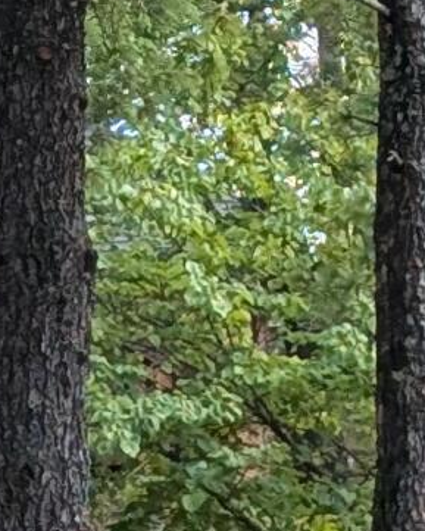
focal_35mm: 398
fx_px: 6255
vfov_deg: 4.9
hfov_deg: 3.9
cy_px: 343
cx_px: -3
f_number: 1.68
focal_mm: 6.9
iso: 21
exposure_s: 1/824
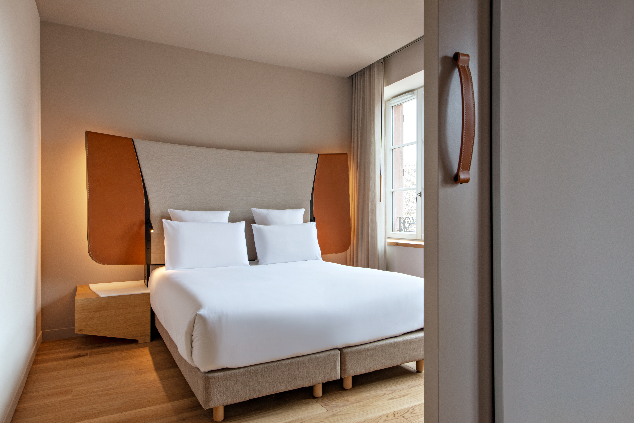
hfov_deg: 76.1
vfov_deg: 55.1
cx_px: 317
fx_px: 405
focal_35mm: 23
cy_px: 212
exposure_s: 1.3
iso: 200
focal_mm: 23
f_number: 16
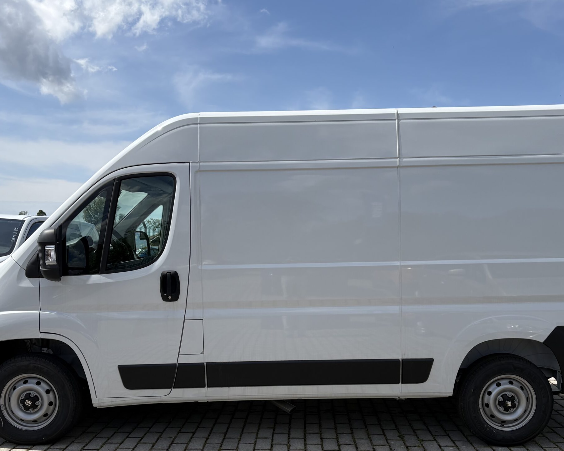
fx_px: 601
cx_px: 292
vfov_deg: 40.9
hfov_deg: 50.3
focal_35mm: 36
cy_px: 280
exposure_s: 1/4608
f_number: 1.6
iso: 50
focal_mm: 5.96
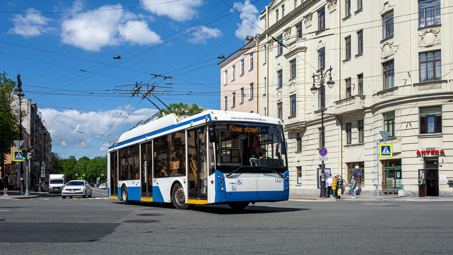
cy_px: 102
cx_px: 233
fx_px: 384
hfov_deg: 61.0
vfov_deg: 36.5
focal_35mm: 32
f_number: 6.3
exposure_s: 1/500
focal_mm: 10.4
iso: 80
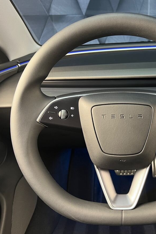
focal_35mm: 37
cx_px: 125
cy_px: 119
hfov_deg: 34.8
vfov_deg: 51.9
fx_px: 240
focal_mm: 5.7
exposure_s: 1/48
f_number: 1.5
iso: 400
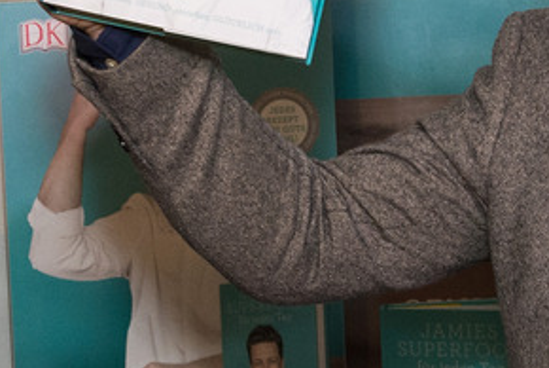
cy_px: 49
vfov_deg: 14.5
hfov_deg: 20.2
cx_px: 670
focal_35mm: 94
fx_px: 1435
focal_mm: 35
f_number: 5.6
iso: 2500
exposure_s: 1/160
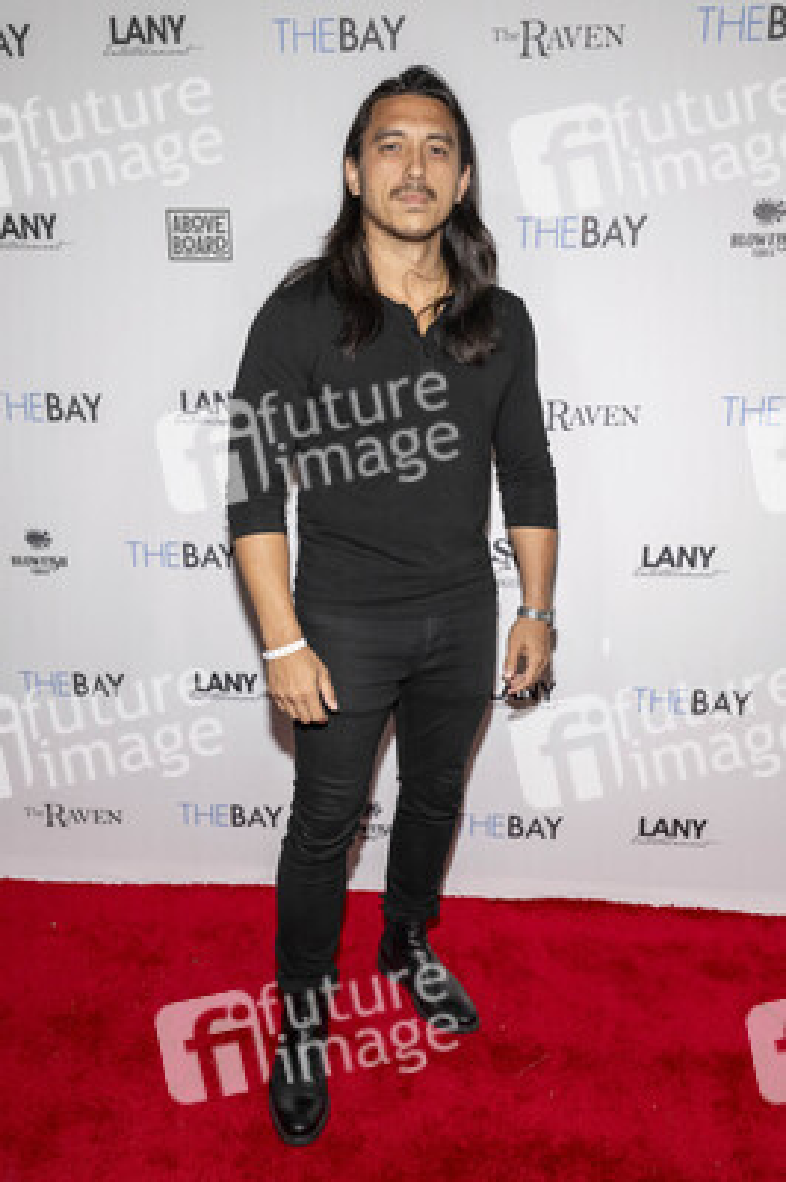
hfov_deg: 46.3
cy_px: 591
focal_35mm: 28
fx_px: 919
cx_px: 393
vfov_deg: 65.5
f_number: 5.6
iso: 800
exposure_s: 1/200
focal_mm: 28
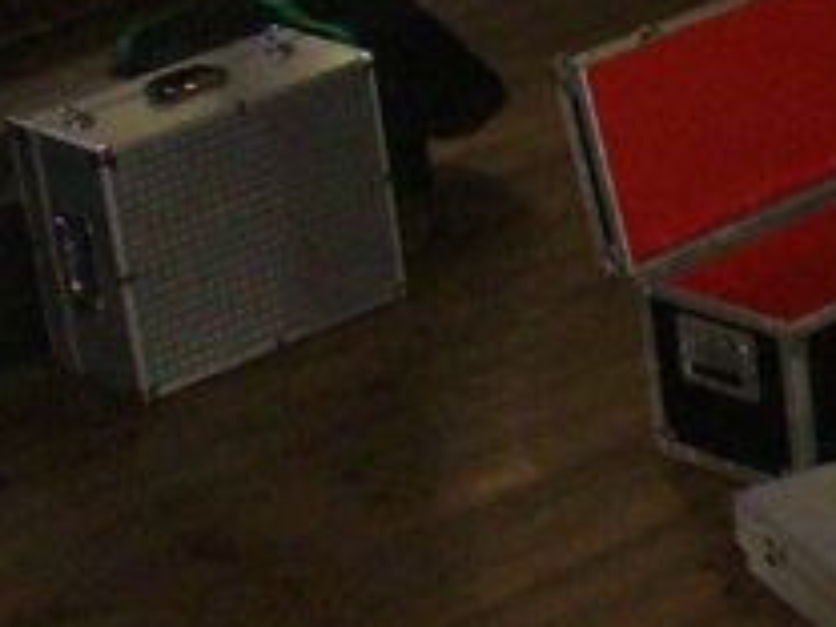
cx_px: 1145
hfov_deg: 13.3
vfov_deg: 10.4
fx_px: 3429
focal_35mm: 142
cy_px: 197
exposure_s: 1/60
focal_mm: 6.1
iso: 400
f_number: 2.8
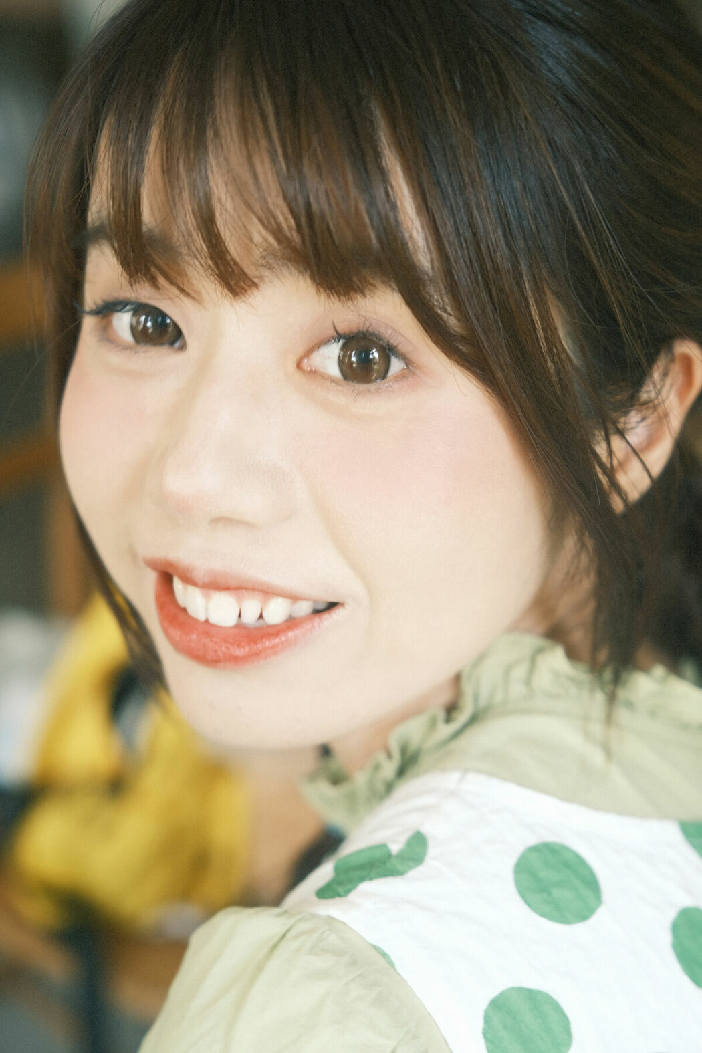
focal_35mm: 62
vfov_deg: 32.4
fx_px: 1813
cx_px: 351
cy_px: 526
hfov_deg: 21.9
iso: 250
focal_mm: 41.4
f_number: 2.8
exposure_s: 1/30
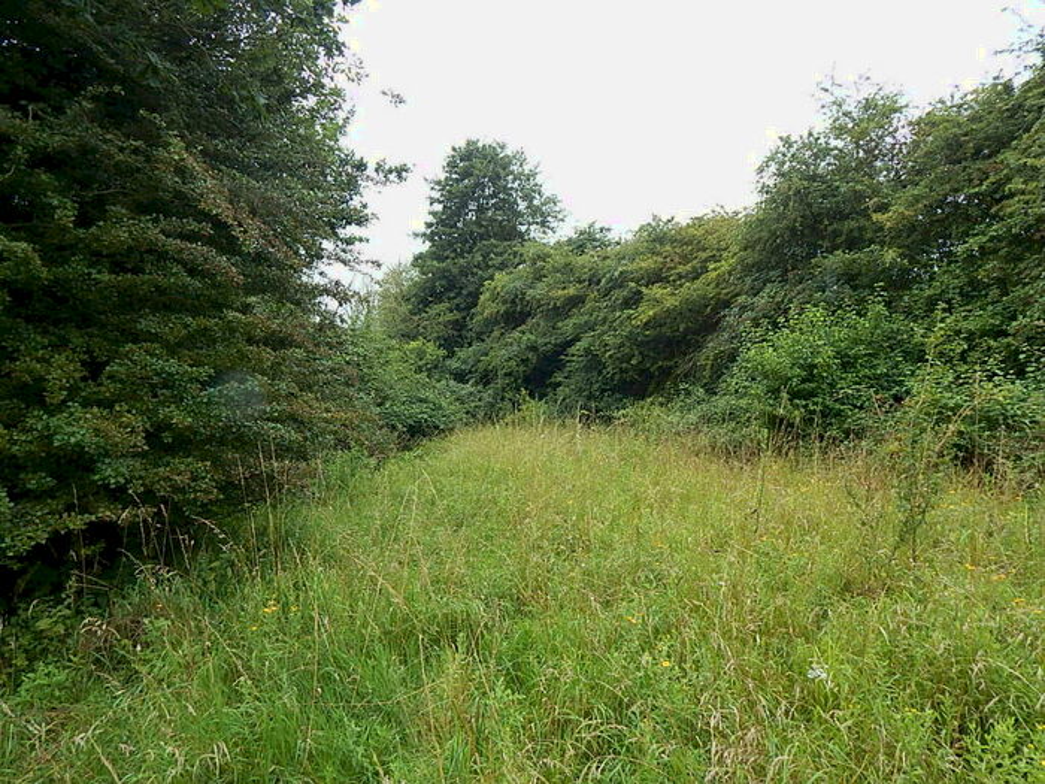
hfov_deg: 76.4
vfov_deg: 61.1
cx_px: 522
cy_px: 392
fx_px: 664
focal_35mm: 22
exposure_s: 1/250
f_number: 3
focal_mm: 4
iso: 125
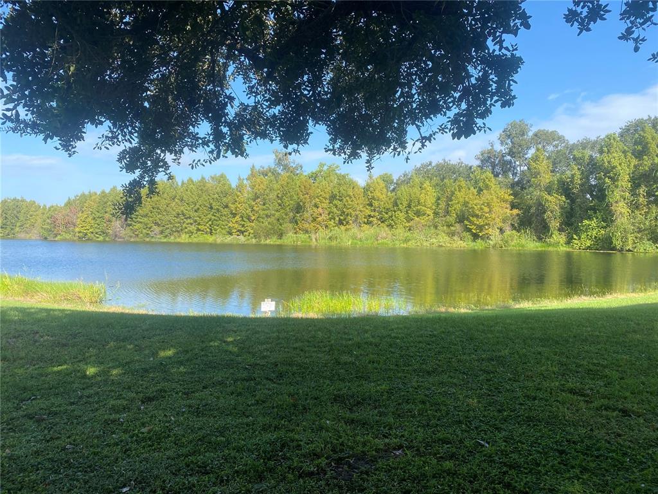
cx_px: 329
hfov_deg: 67.3
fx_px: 494
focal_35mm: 26
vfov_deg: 53.1
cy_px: 247
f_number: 1.8
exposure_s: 1/1193
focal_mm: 4.25
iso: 32
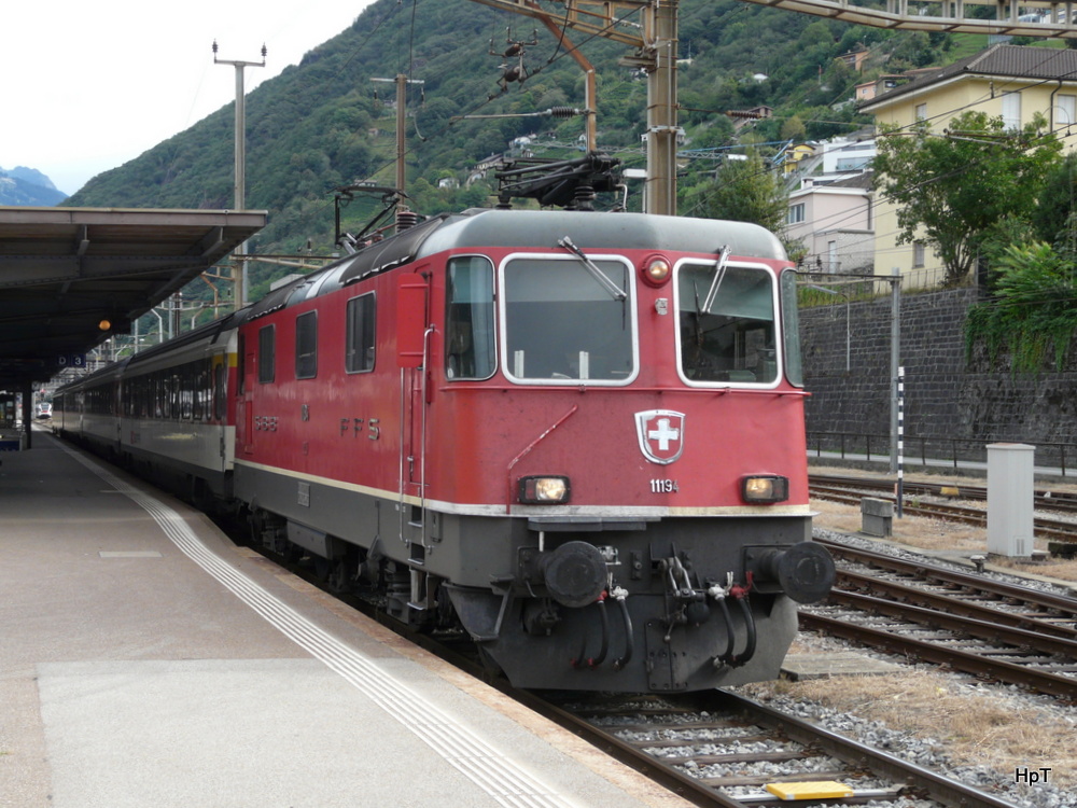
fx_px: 1618
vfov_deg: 28.0
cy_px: 404
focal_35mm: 52
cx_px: 538
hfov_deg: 36.8
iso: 100
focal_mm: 8.5
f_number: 4
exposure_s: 1/200
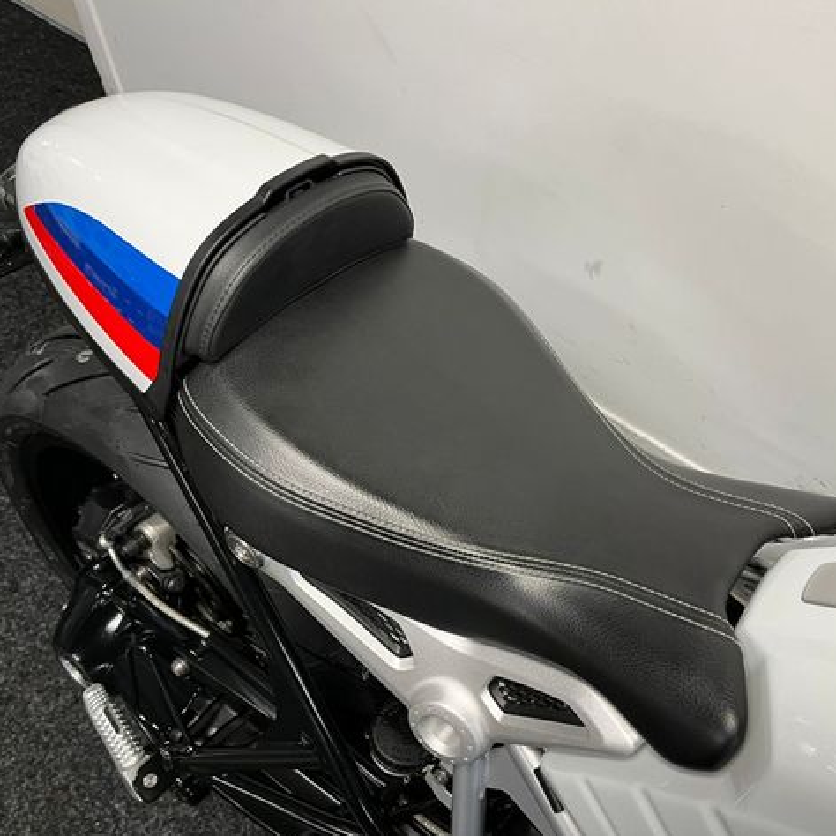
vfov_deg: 52.5
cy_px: 422
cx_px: 467
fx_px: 847
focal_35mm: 31
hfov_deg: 52.4
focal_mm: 5.1
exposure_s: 1/50
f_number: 1.6
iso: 100
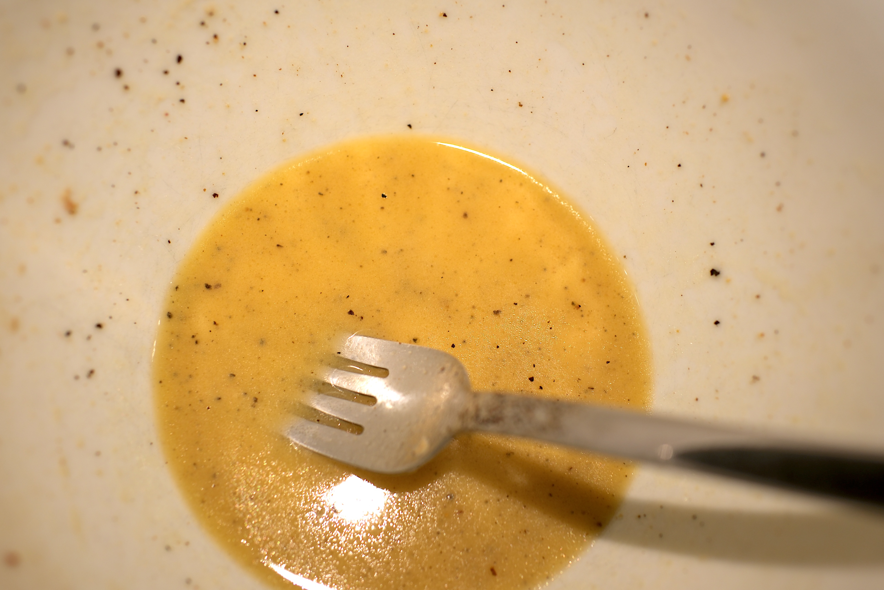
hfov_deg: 43.6
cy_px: 295
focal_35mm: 45
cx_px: 442
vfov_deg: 29.9
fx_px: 1105
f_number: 2.8
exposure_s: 1/90
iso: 125
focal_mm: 30
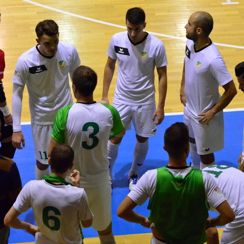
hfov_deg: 11.3
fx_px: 1228
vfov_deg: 11.3
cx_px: 123
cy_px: 138
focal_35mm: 154
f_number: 5.6
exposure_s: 1/400
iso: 6400
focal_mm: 70
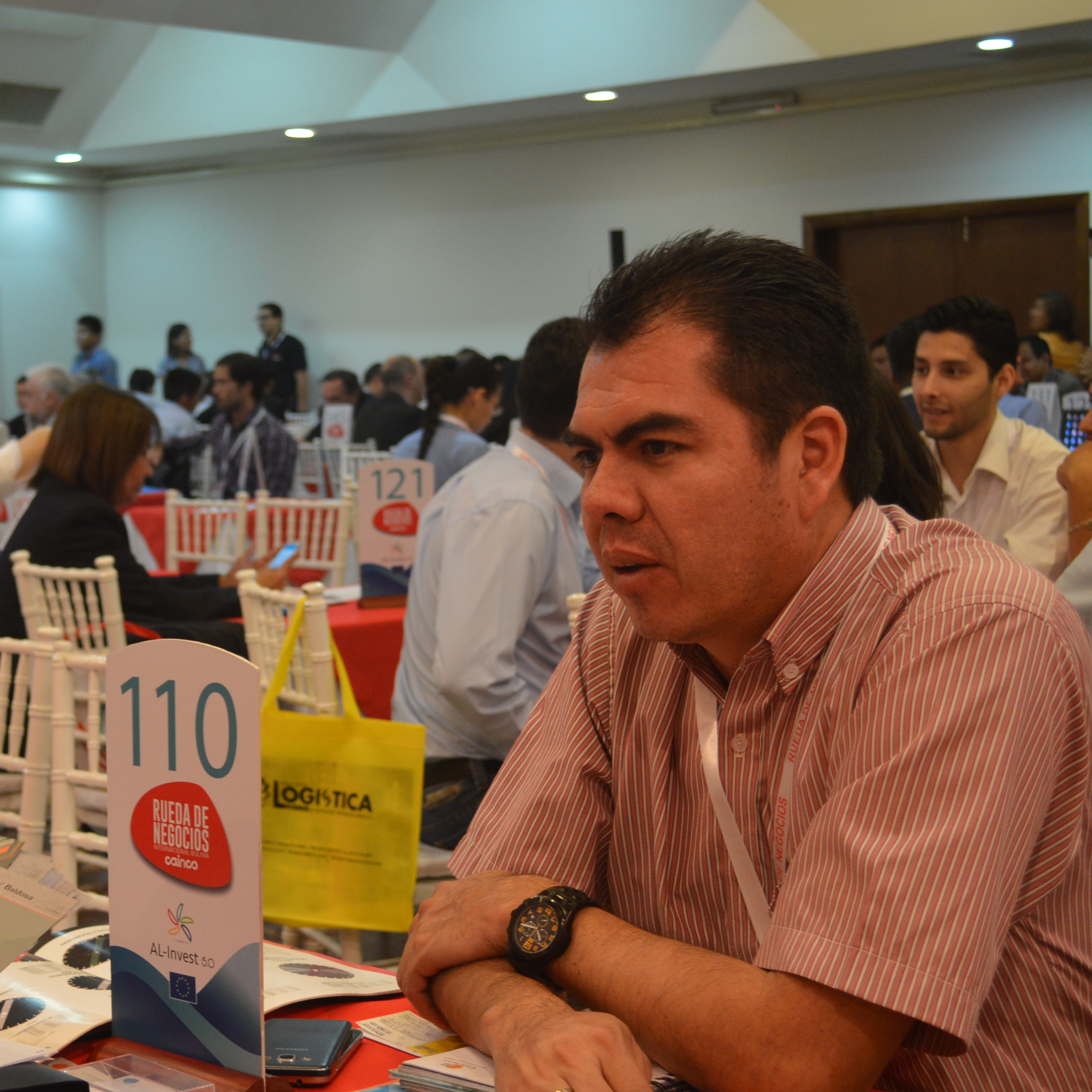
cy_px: 640
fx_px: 2284
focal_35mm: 64
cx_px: 260
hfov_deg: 26.5
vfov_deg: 26.8
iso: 560
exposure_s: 1/15
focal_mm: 26
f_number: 4.2
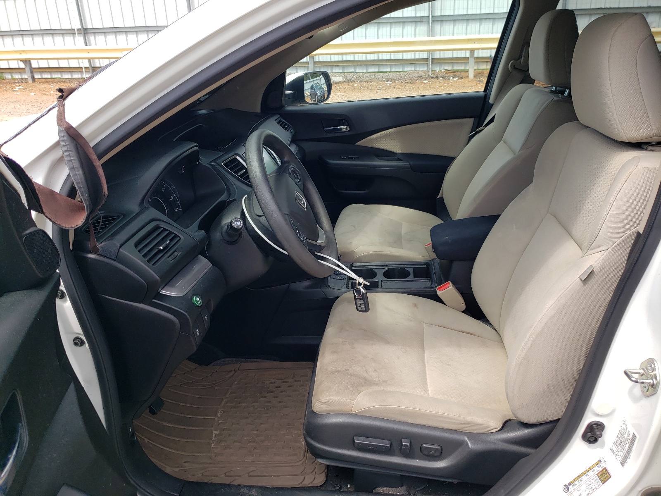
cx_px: 330
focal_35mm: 26
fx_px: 496
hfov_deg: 67.3
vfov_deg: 53.1
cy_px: 248
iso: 50
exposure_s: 1/1111
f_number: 1.5
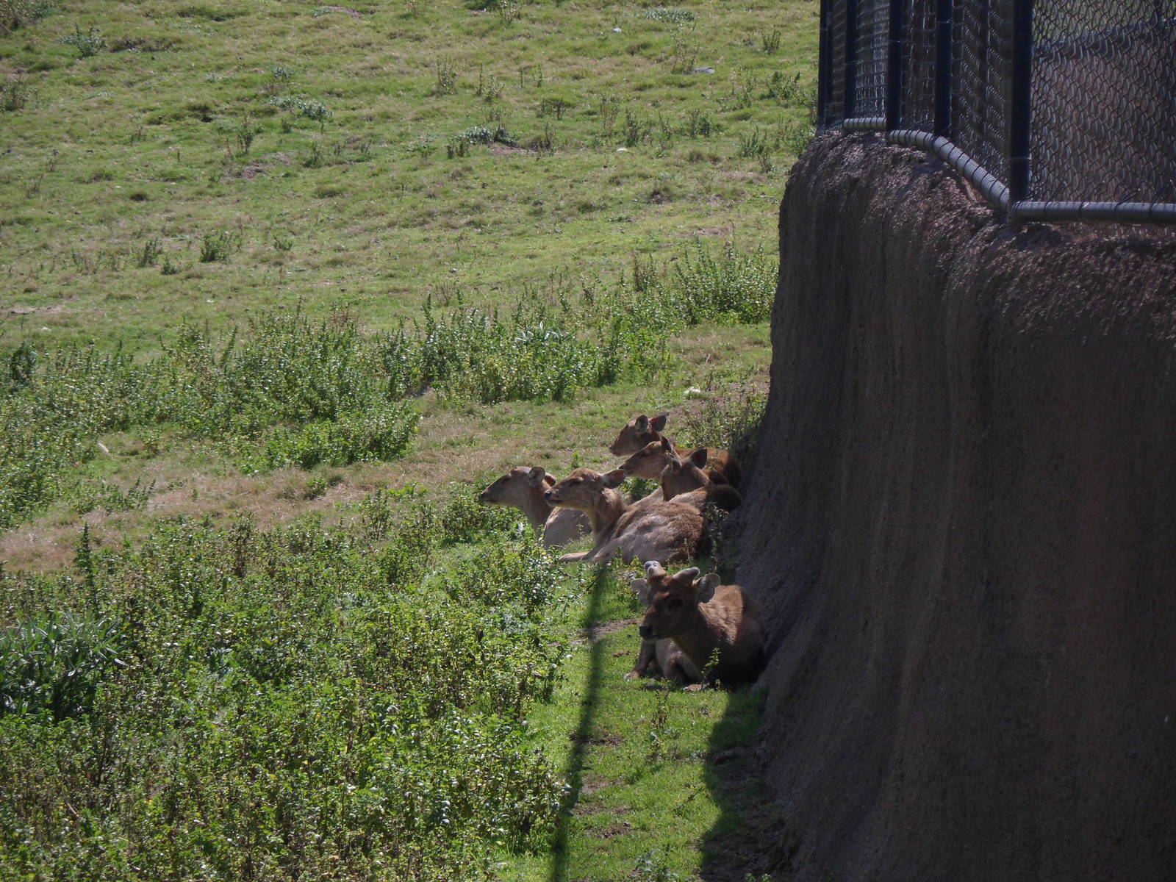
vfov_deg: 5.5
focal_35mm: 270
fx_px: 9173
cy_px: 441
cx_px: 588
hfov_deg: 7.3
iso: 80
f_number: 5.9
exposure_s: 1/350
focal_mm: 46.8
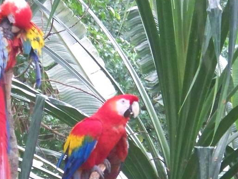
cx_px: 60
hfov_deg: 4.7
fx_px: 2922
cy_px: 190
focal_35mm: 425
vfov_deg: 3.5
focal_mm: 22.2
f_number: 3.2
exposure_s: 1/40
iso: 400
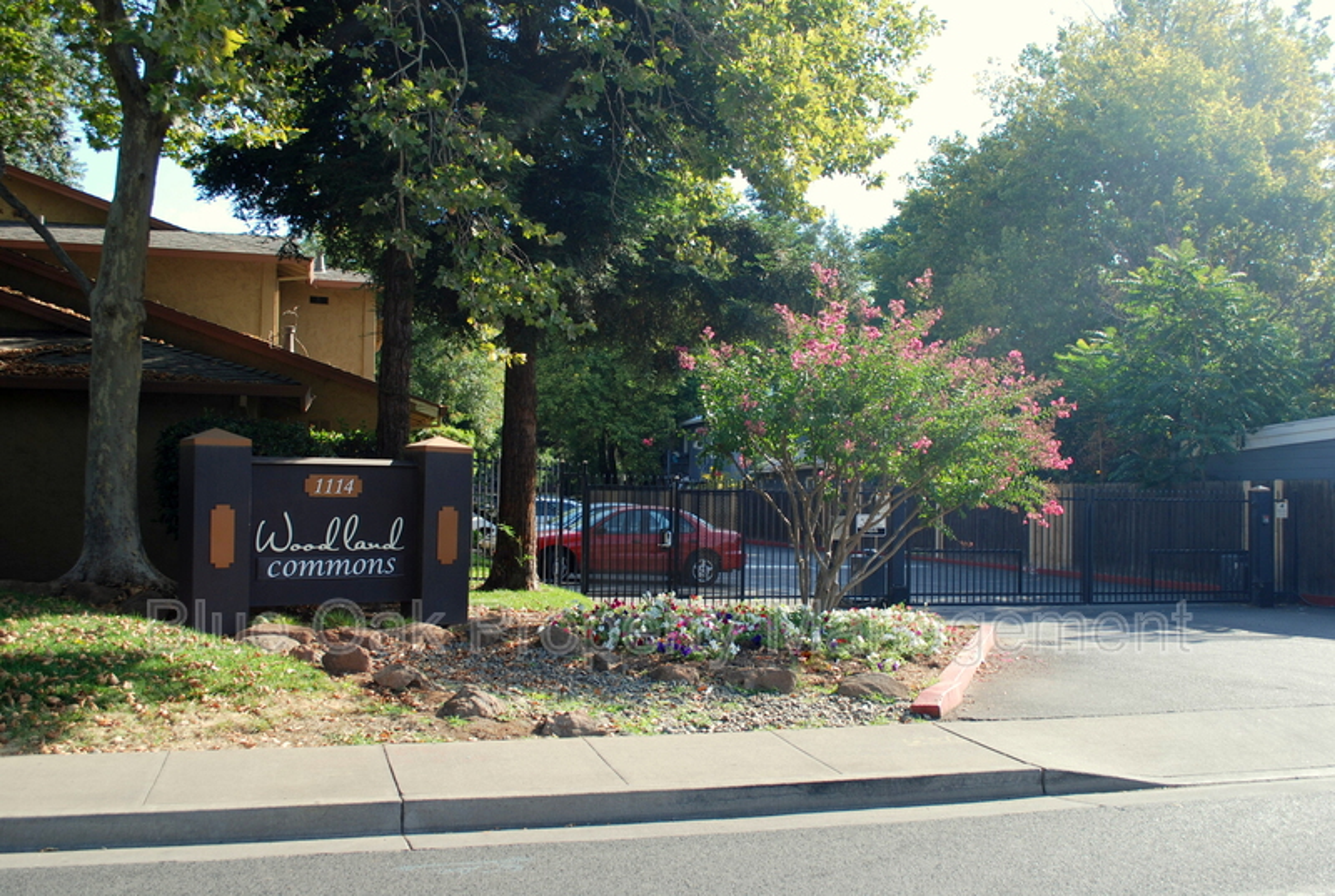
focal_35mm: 33
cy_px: 448
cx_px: 668
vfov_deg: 40.1
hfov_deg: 57.1
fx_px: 1226
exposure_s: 1/125
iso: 100
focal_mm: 22
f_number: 5.6
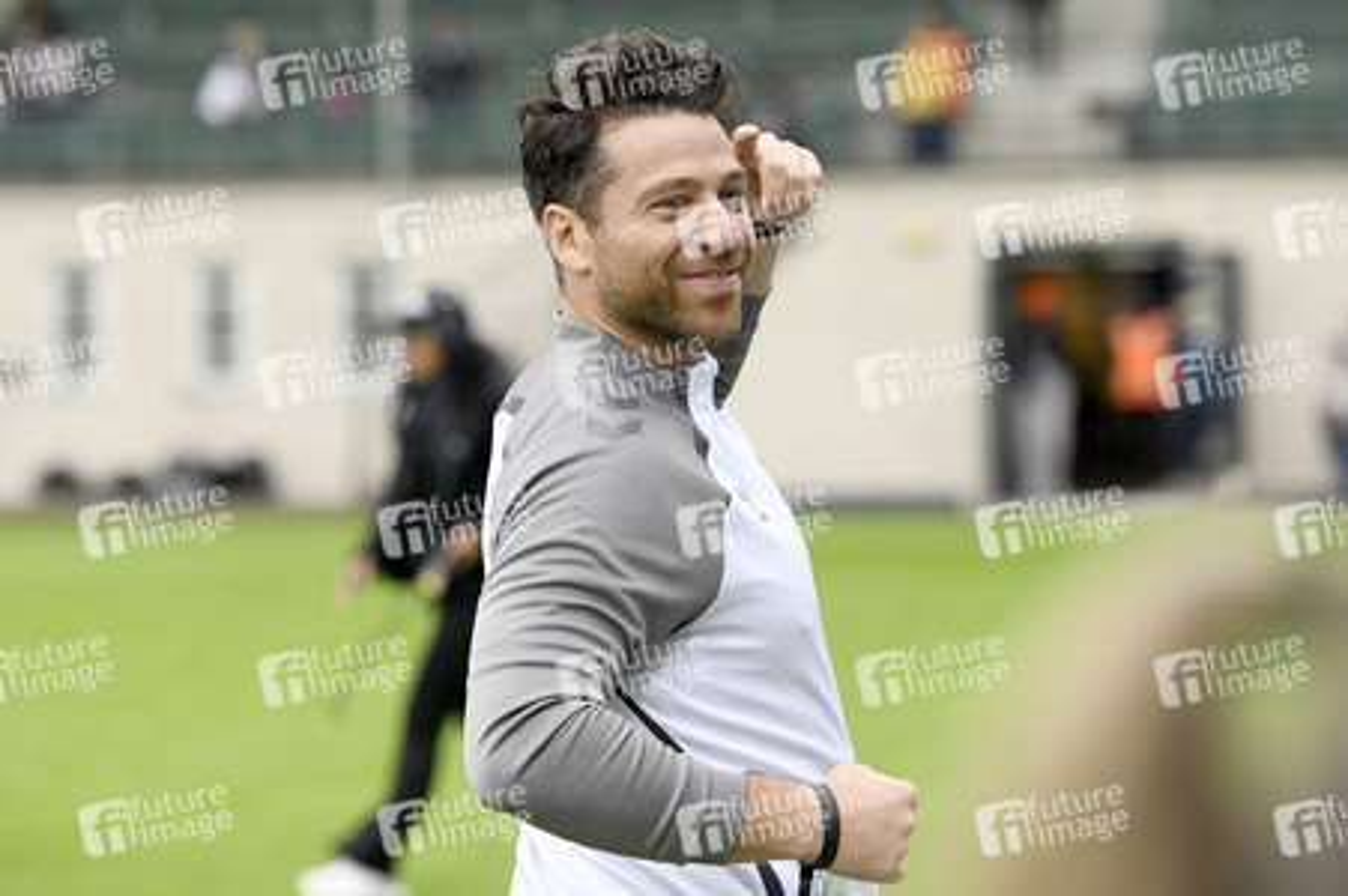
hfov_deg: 14.7
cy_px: 448
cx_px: 674
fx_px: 5238
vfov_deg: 9.8
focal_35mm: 140
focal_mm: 140
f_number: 4.5
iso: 1250
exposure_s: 1/2500
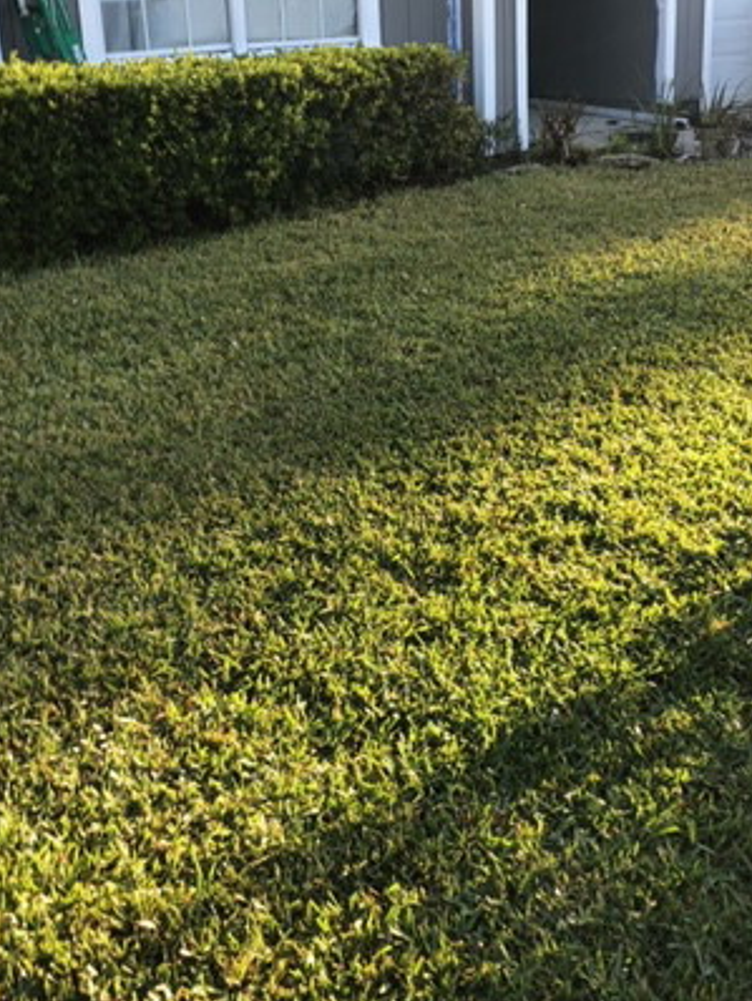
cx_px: 395
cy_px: 480
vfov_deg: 42.0
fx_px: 1302
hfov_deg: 32.2
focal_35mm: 45
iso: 20
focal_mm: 3.99
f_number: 1.8
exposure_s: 1/165
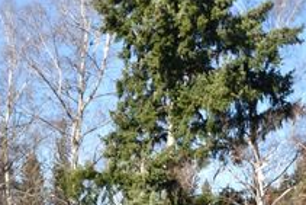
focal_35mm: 109
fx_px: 927
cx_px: -123
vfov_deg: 11.6
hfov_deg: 17.3
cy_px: 371
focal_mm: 20
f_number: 9
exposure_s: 1/320
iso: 200
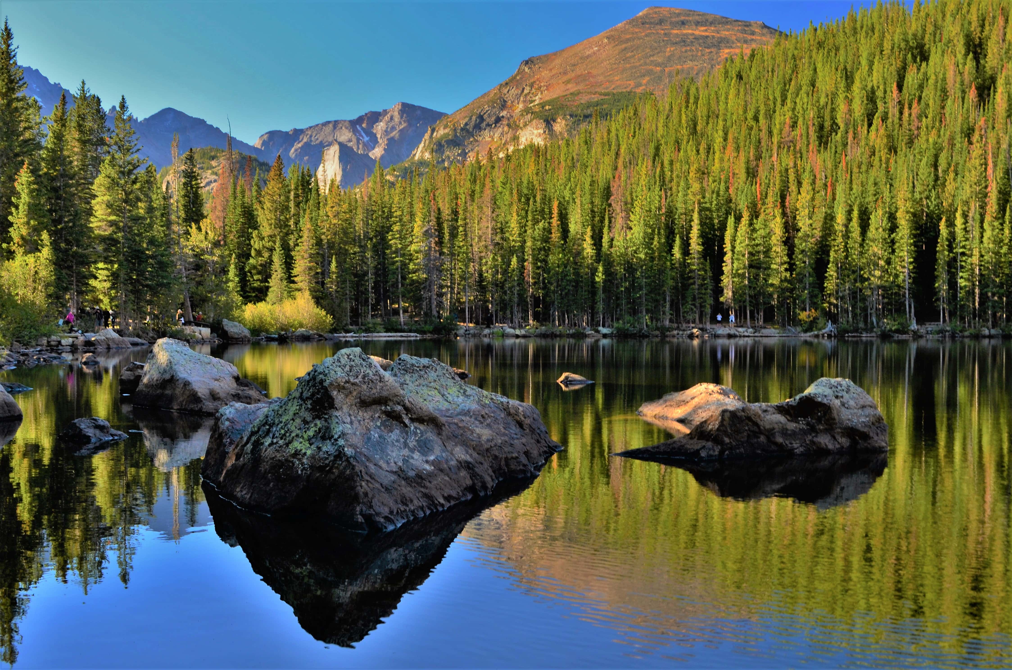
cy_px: 335
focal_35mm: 39
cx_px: 506
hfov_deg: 49.6
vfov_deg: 34.1
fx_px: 1094
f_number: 8
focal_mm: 26
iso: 200
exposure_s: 1/25
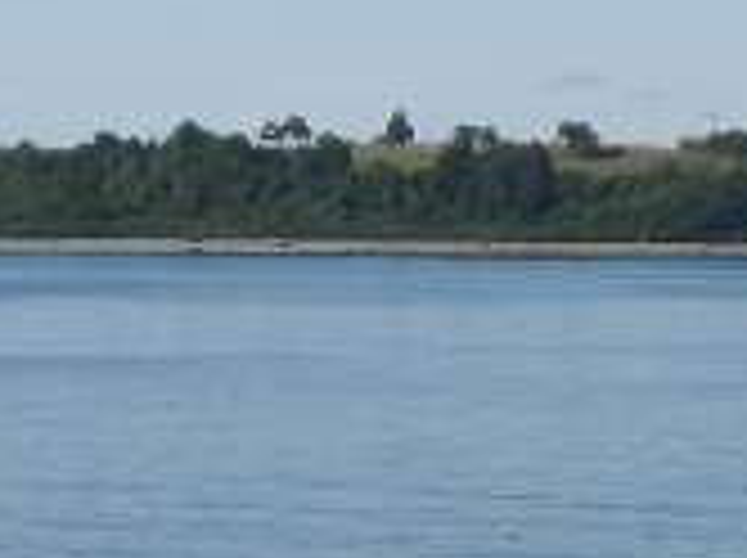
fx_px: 6982
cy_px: 544
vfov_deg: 4.6
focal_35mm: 324
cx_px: 310
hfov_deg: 6.1
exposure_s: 1/706
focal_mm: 13.96
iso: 50
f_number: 4.3
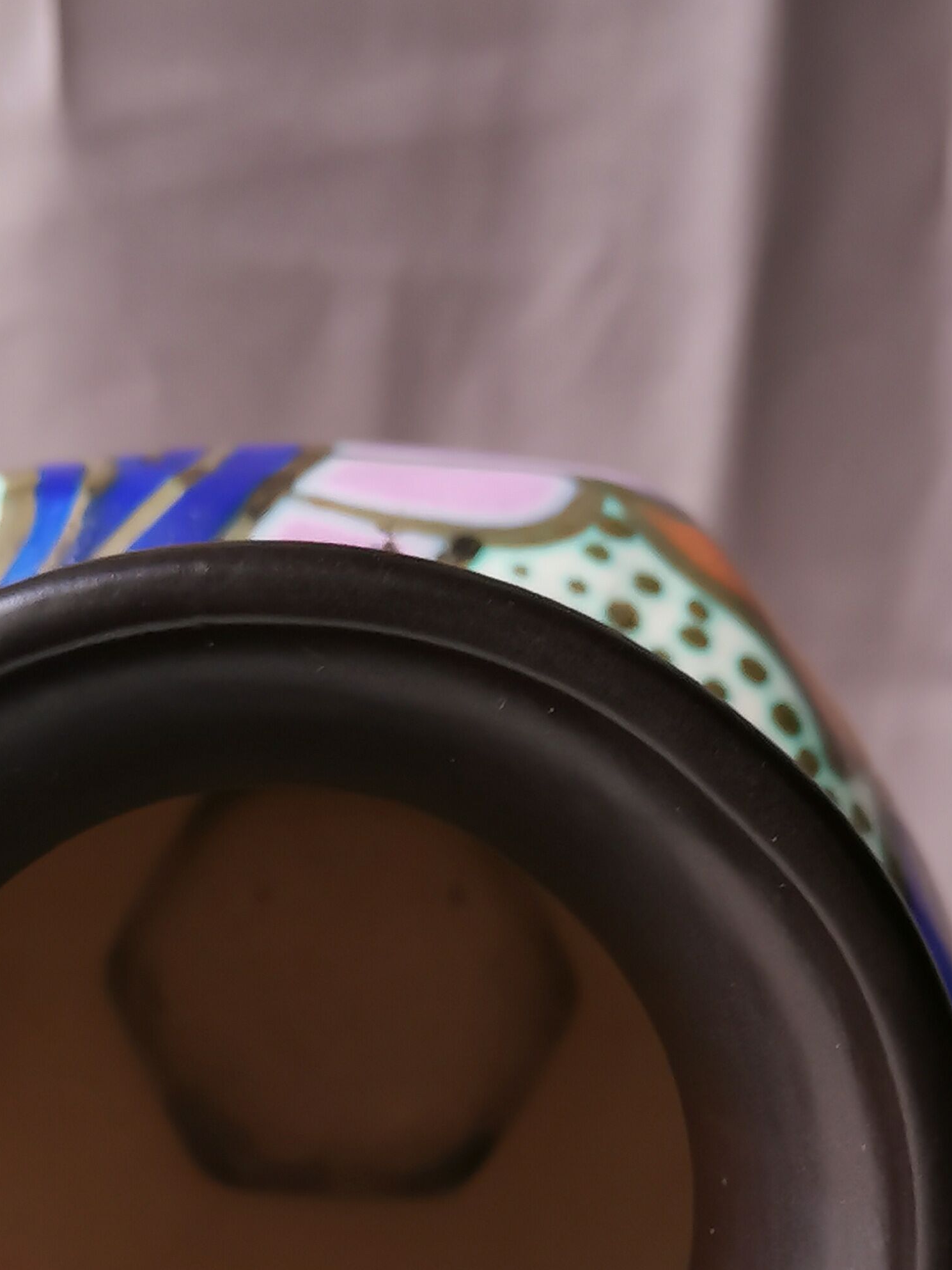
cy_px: 1133
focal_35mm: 79
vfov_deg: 24.1
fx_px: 2897
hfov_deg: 18.5
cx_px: 247
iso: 100
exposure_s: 1/50
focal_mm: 5.58
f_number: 1.8
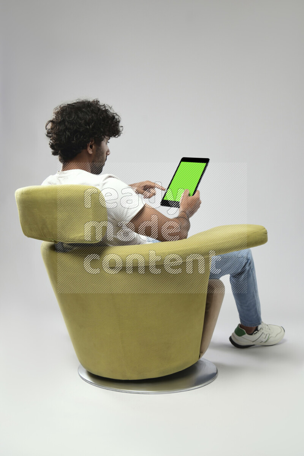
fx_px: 532
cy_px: 228
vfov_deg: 46.4
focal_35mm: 42
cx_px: 152
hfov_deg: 31.9
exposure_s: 1/125
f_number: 5.6
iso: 400
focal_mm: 42
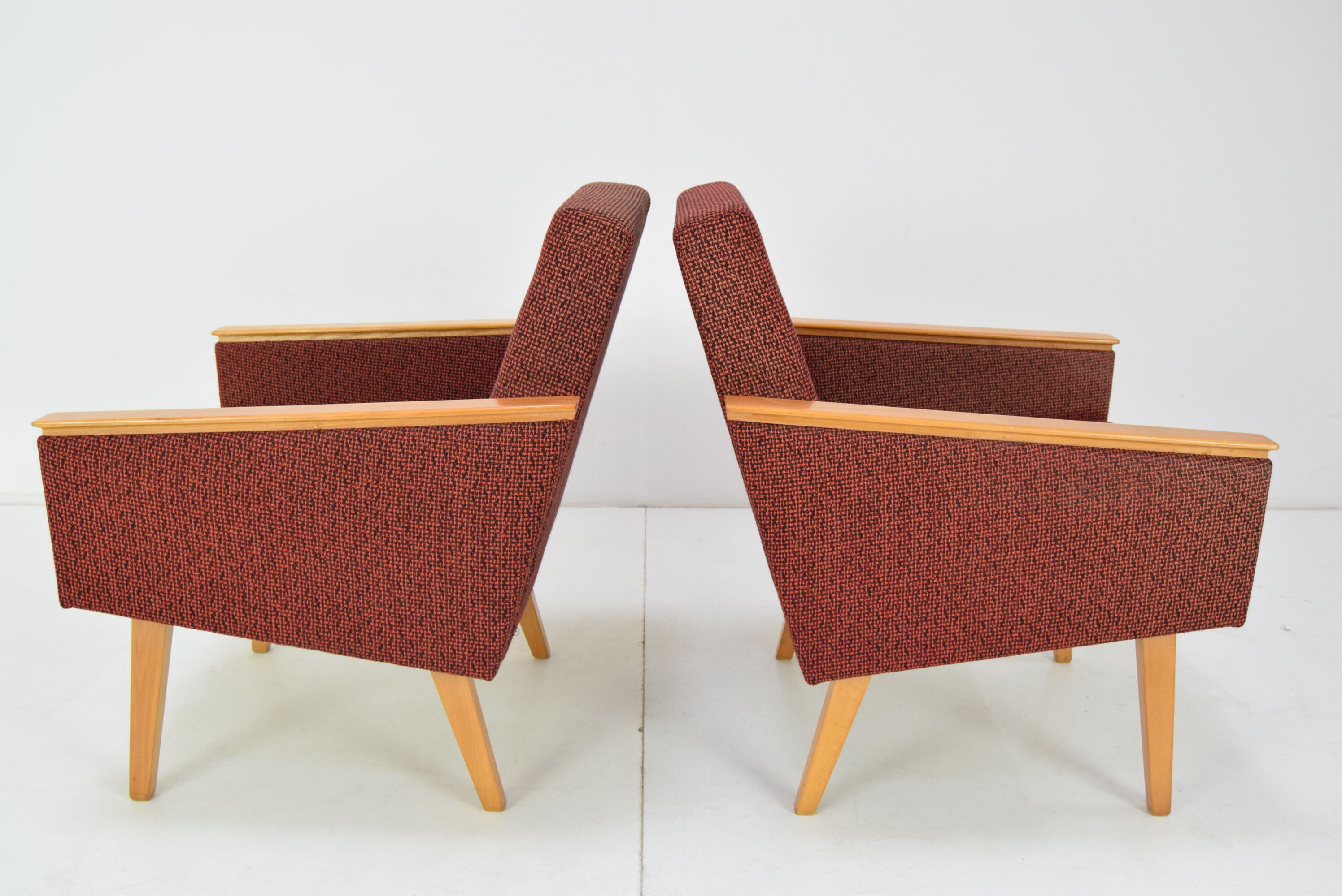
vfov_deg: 38.4
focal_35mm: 34
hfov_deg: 55.1
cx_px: 671
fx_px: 1287
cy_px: 448
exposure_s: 1/125
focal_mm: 23
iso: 1600
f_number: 5.6
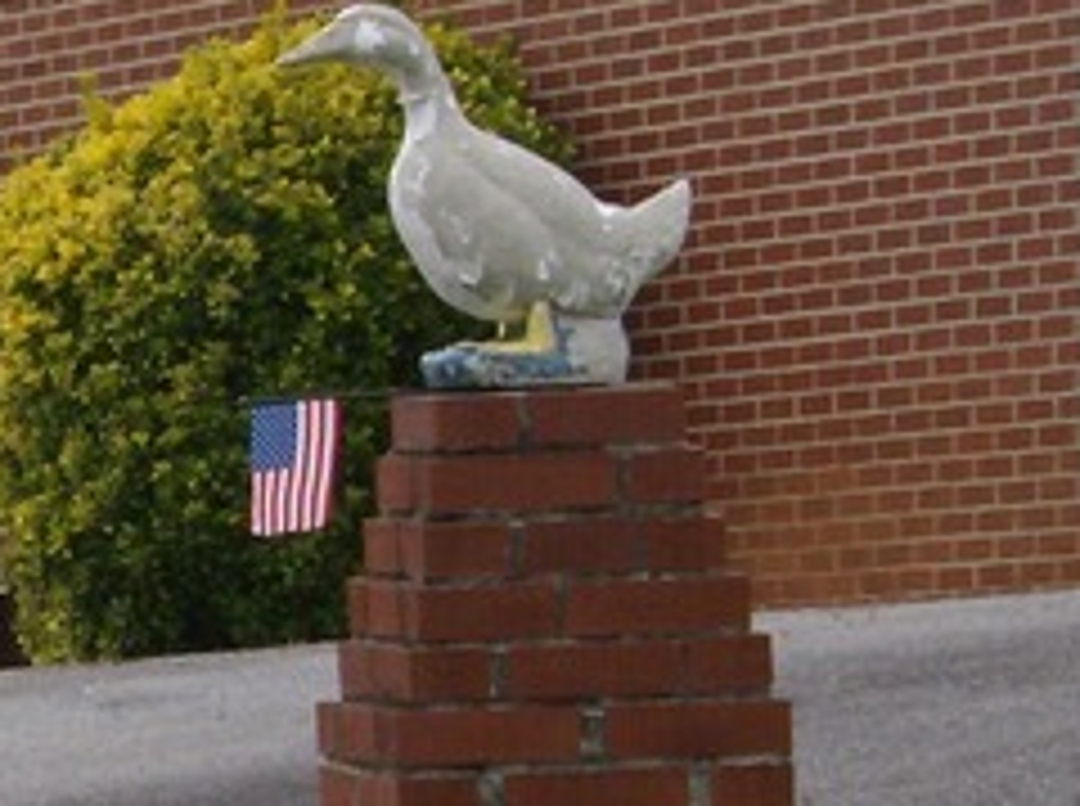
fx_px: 12766
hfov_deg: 4.8
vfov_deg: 3.6
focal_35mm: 410
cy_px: 747
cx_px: -490
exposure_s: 1/217
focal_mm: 18
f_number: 7.8
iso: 100
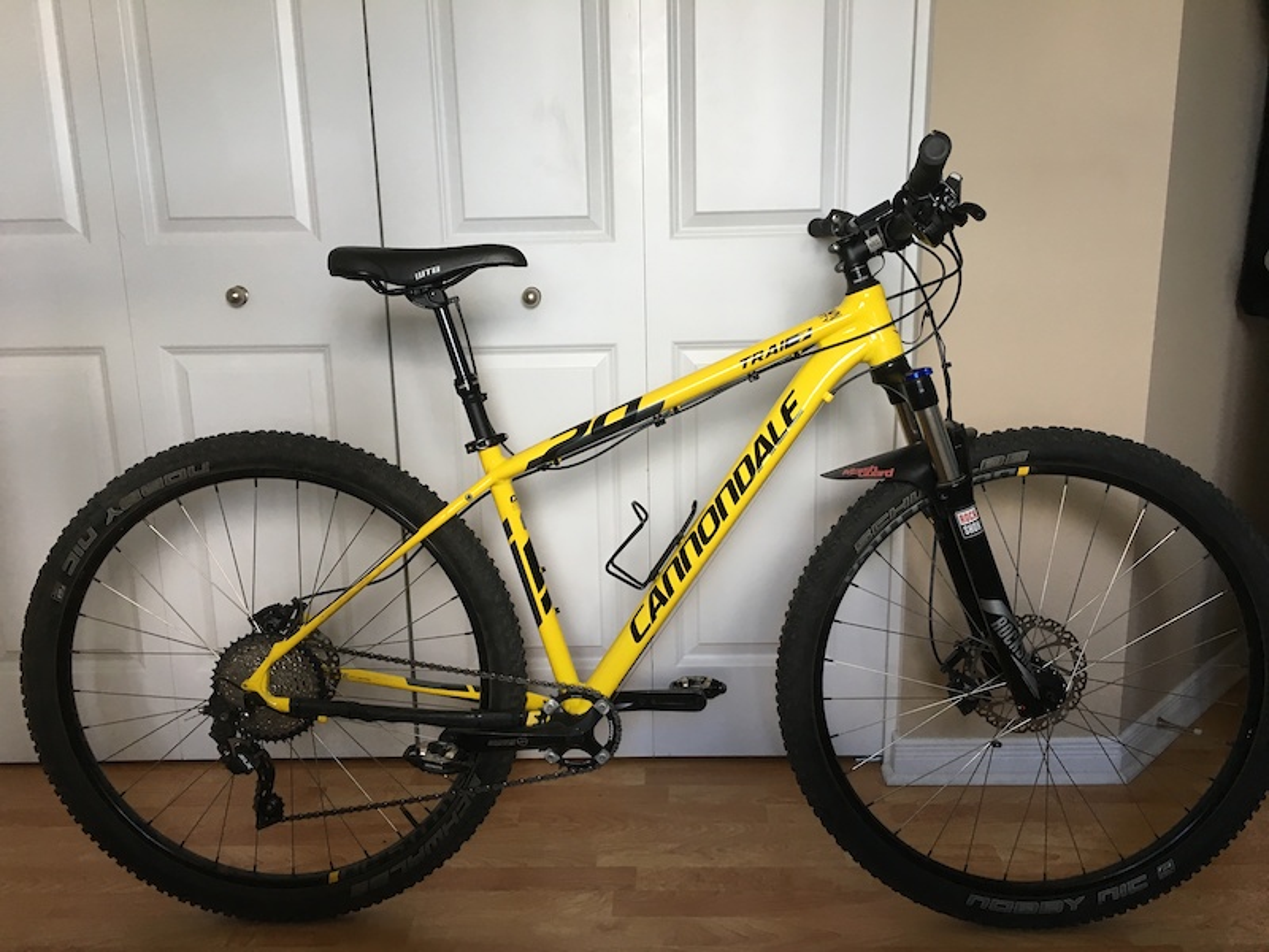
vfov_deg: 48.2
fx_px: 1063
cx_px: 634
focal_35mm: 29
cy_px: 476
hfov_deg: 61.7
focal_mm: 4.15
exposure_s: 1/30
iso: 64
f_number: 2.2
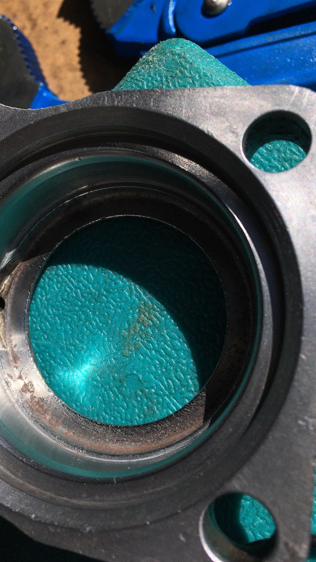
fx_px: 477
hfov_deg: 36.4
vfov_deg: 61.0
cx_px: 110
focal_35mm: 32
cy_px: 281
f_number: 2.2
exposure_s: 1/3846
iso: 25
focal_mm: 4.15
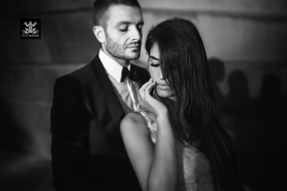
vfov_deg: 37.9
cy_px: 96
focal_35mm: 35
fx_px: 279
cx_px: 144
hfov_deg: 54.4
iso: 640
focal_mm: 35
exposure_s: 1/60
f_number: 1.6
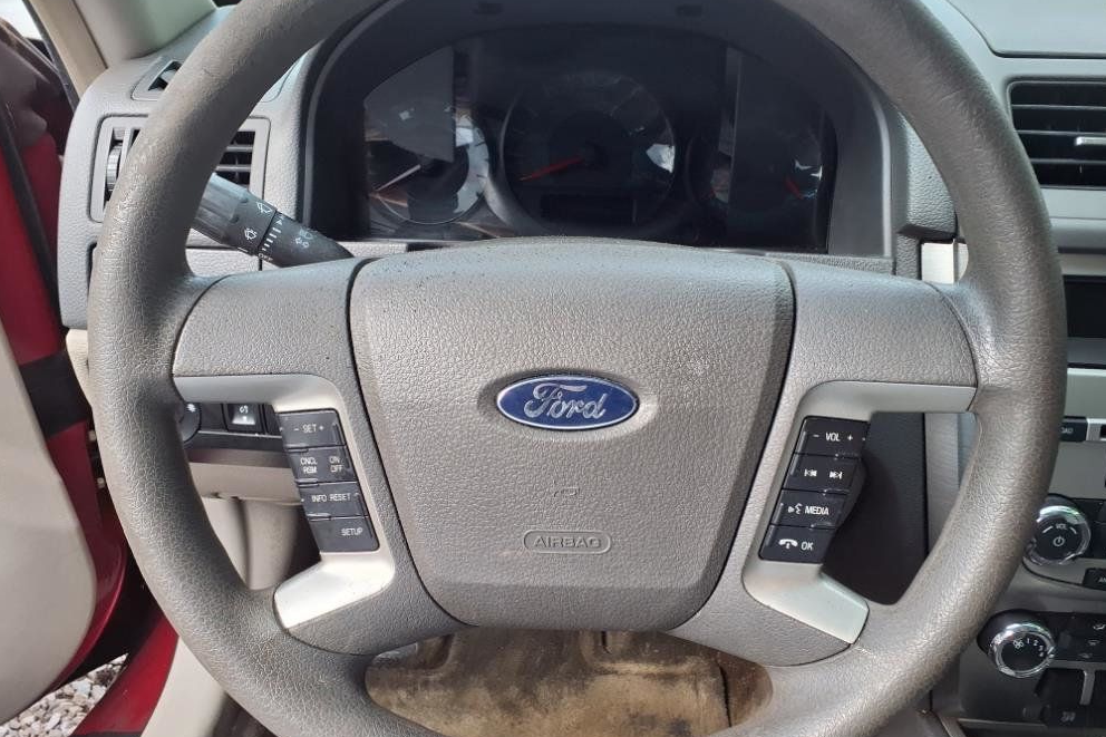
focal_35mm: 29
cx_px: 550
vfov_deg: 44.9
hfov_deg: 63.7
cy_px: 360
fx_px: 891
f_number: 1.9
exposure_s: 1/192
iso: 40
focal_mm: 3.58
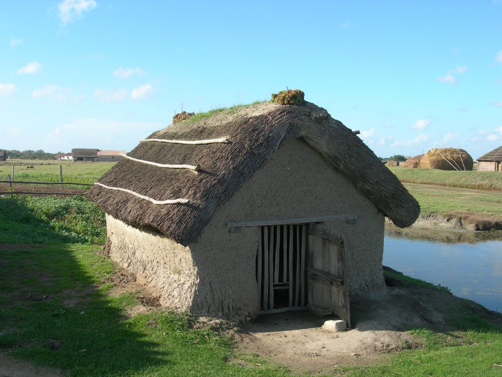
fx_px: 551
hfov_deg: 49.0
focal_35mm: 38
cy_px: 188
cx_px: 251
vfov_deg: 37.7
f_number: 4.8
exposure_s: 1/280
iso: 50
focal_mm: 7.8
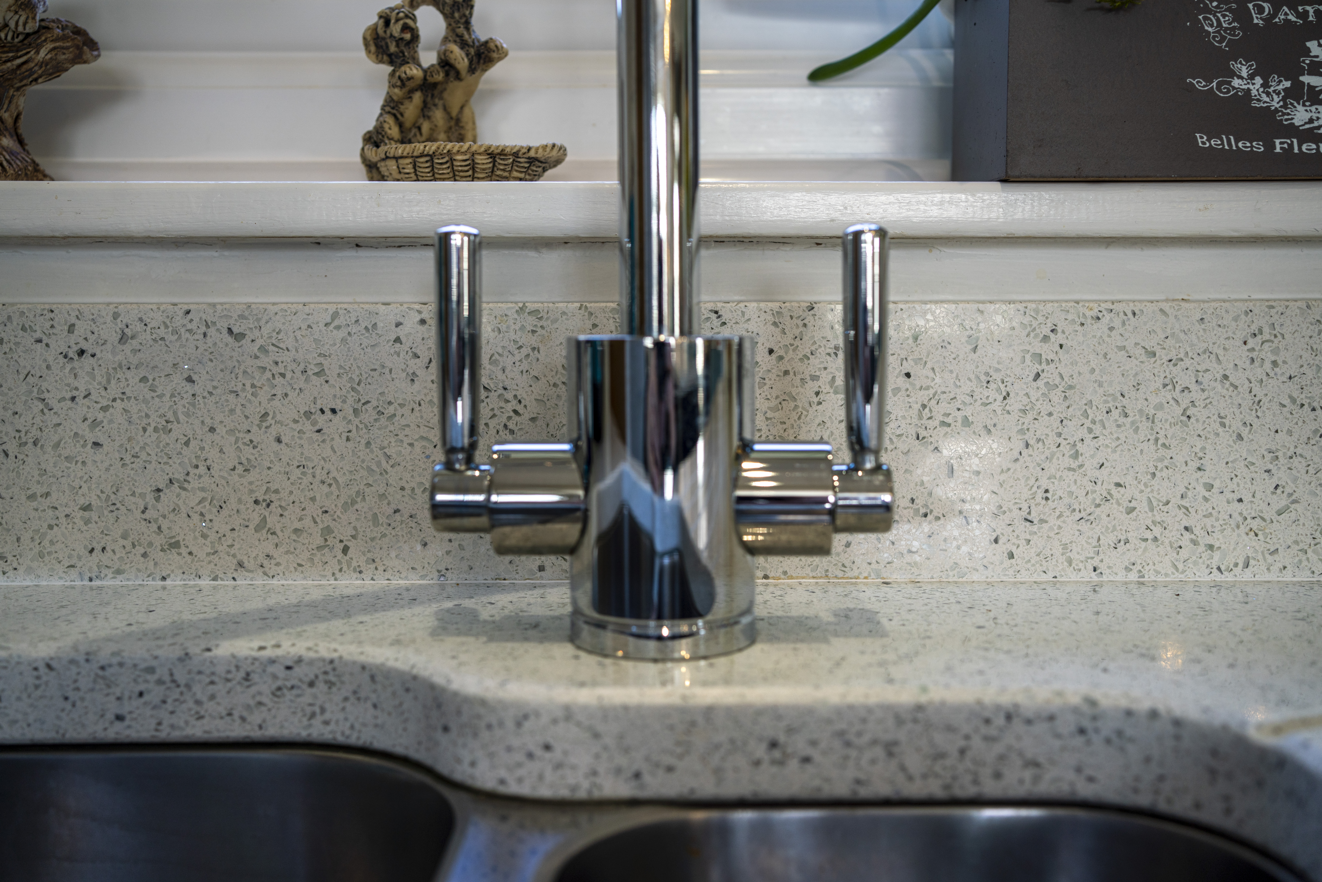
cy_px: 441
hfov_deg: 54.4
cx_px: 661
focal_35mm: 35
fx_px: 1285
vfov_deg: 37.9
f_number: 4.5
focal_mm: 35
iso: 200
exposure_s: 1/125
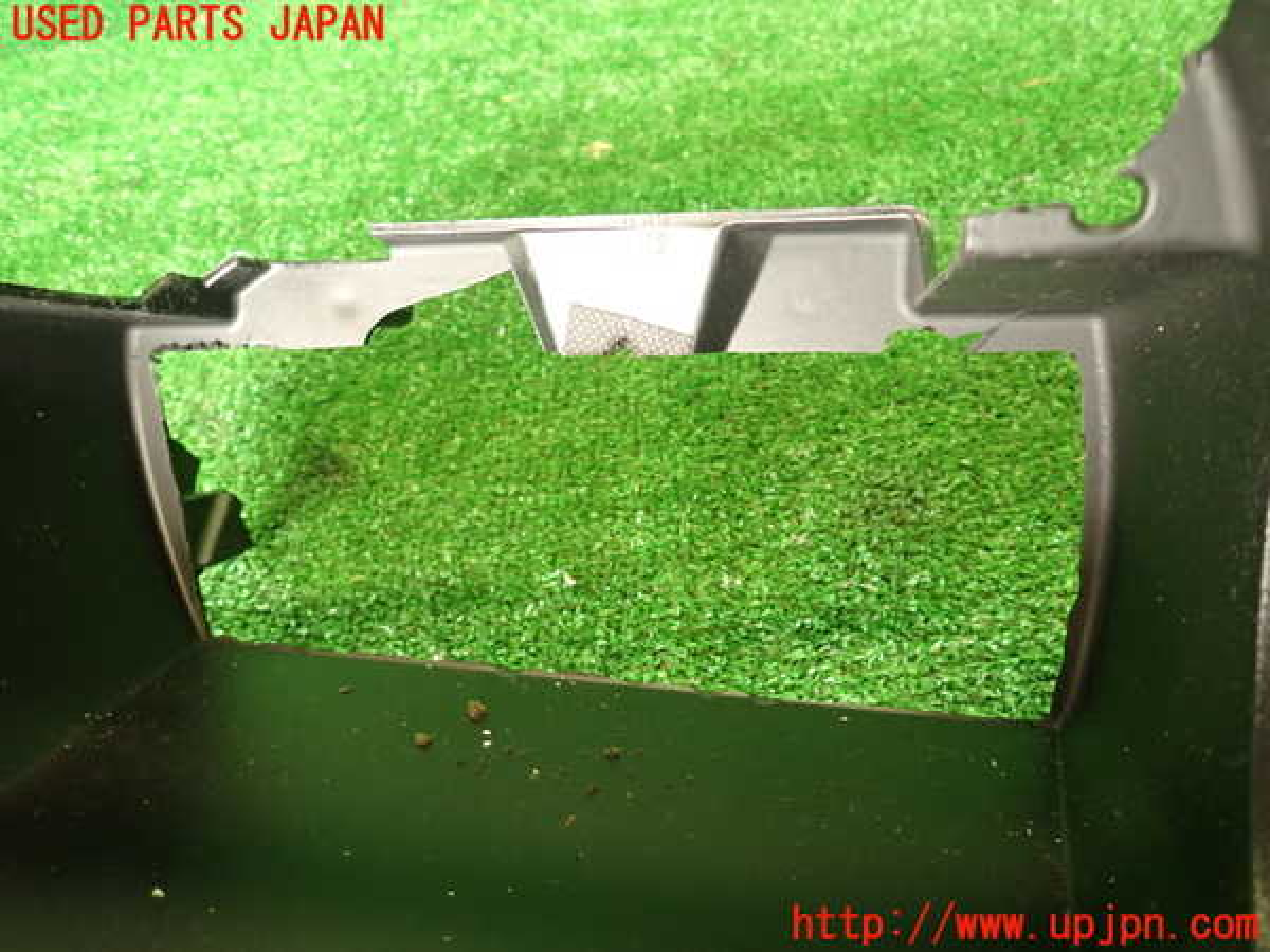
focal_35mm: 25
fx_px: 917
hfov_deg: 69.4
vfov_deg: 54.9
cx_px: 635
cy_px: 476
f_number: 2
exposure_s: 1/30
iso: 250
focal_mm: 4.5
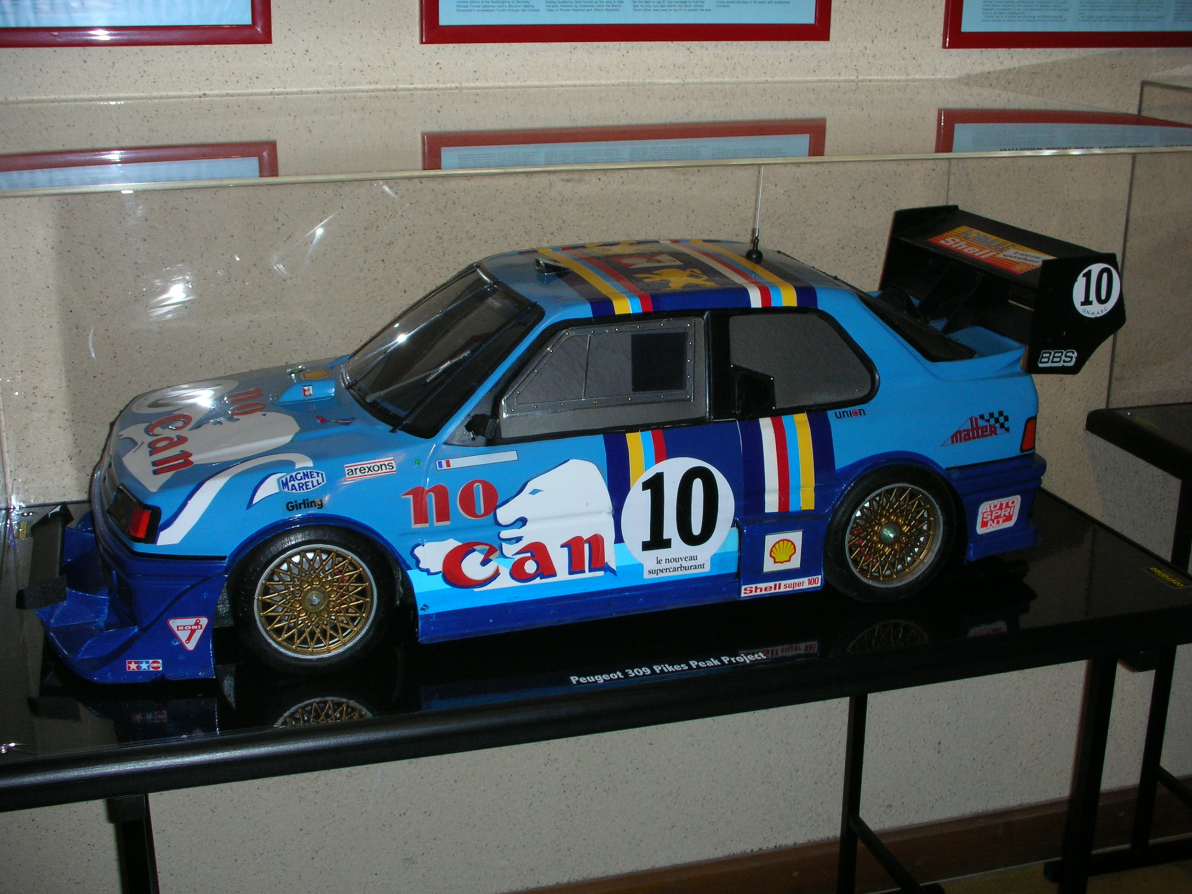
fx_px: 1584
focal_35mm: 46
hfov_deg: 41.2
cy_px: 447
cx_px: 596
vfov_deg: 31.5
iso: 92
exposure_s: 1/60.1
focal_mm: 7.7
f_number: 3.5
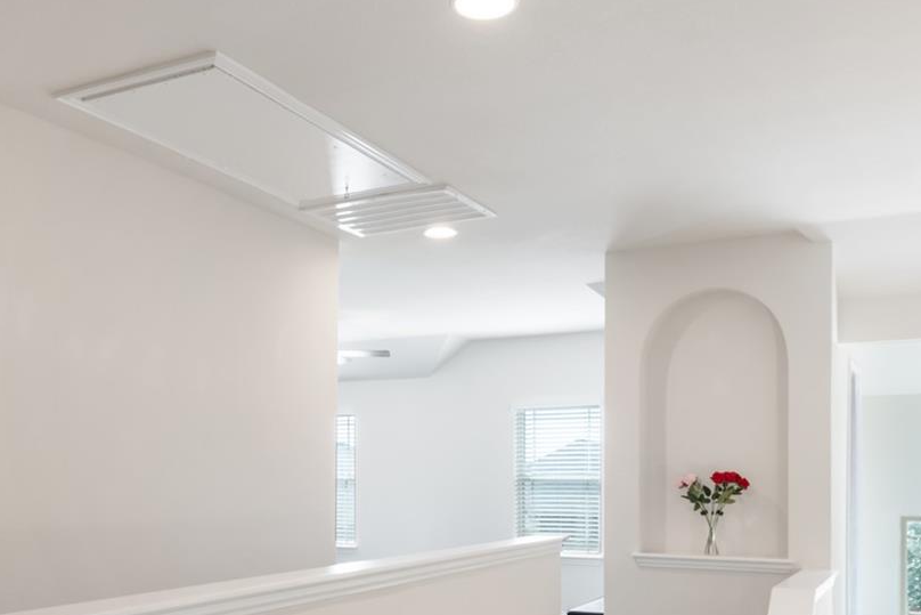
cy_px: 480
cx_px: 416
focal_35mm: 38
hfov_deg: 50.6
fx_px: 972
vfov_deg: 34.1
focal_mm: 15
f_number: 8
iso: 400
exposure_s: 1/4
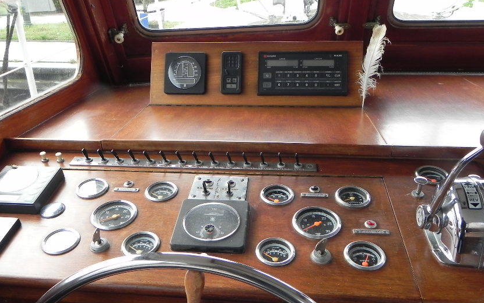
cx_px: 233
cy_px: 156
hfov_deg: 56.7
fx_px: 449
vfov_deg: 37.3
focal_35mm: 34
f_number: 4.5
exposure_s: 1/150
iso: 160
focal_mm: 4.6
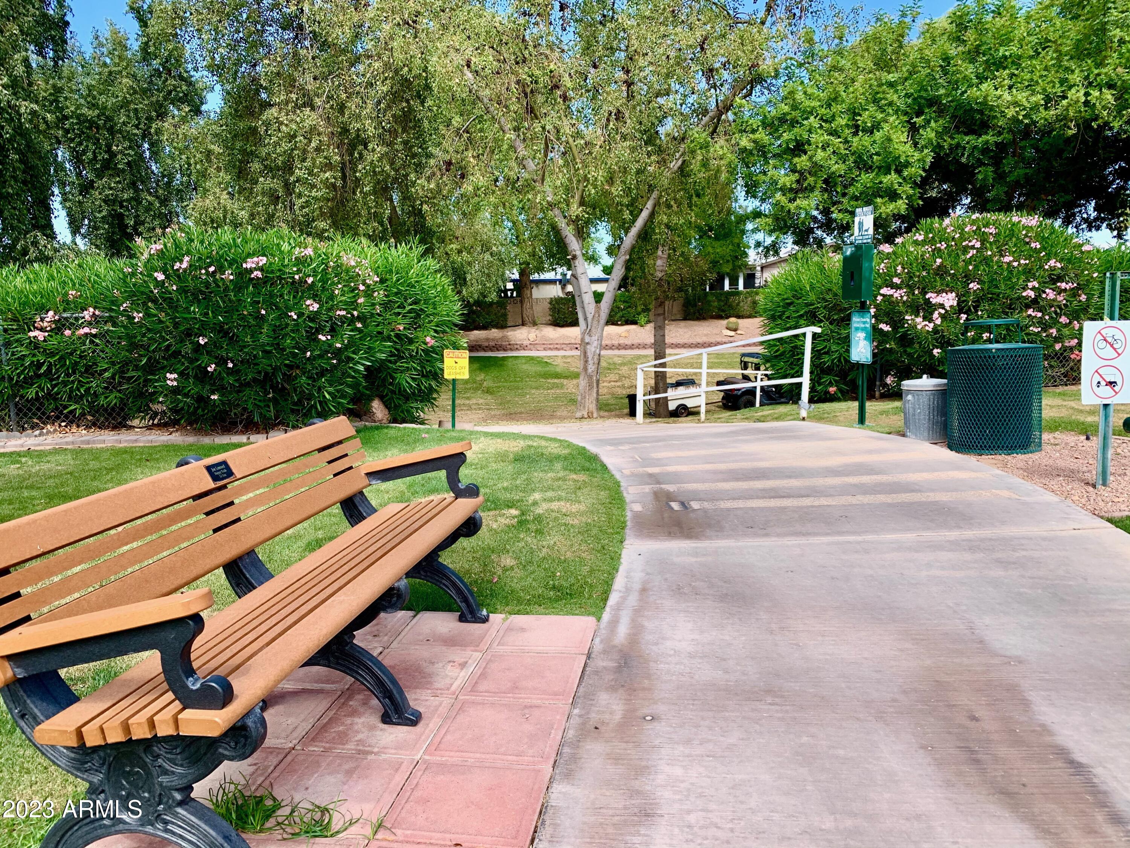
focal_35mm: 26
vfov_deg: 53.1
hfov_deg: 67.3
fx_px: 849
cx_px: 565
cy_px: 424
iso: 25
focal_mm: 4.25
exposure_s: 1/871
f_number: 1.8
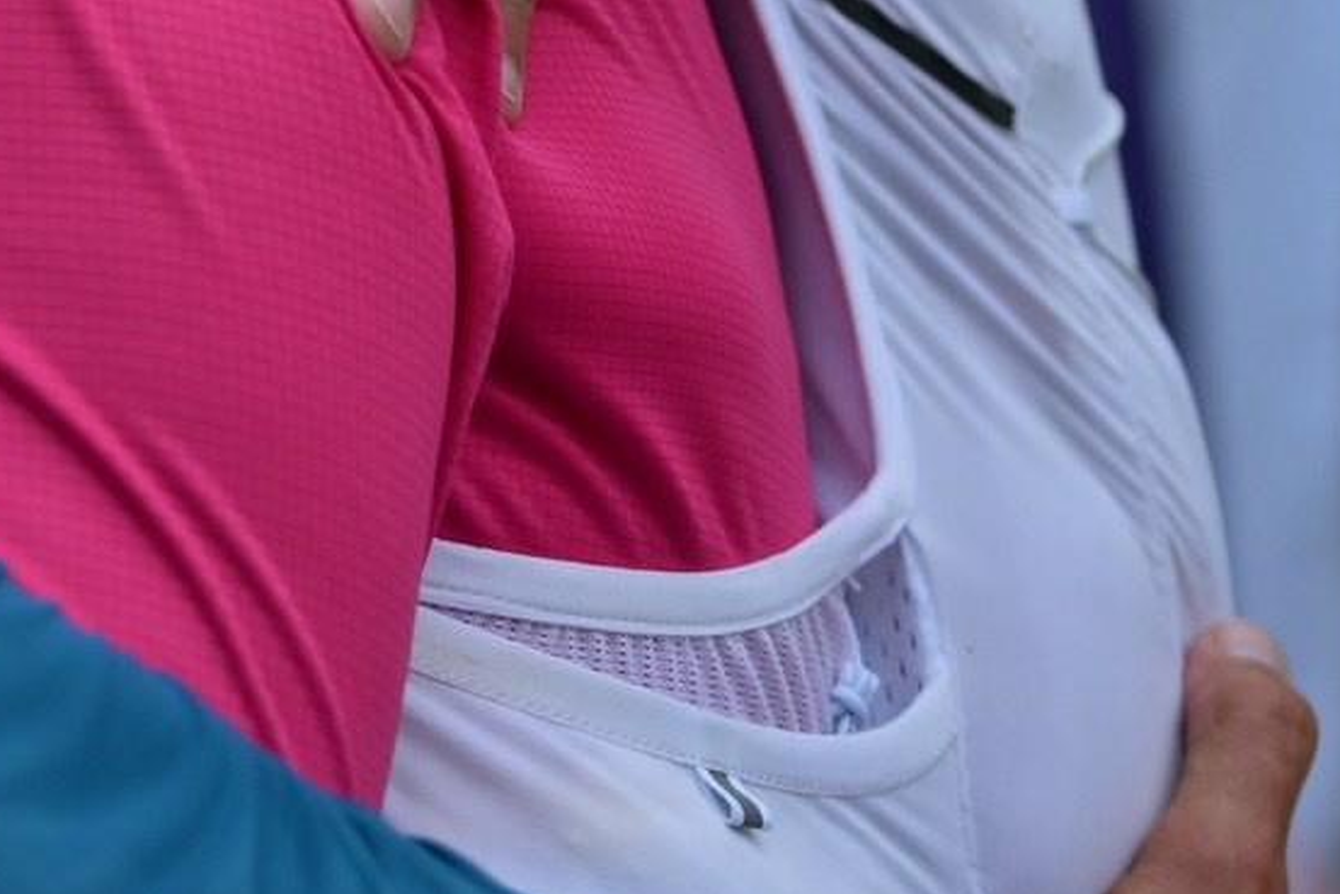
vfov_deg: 8.3
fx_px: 6031
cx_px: -691
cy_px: -531
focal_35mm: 162
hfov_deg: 12.1
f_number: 2
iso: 800
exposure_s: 1/1250
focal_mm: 35
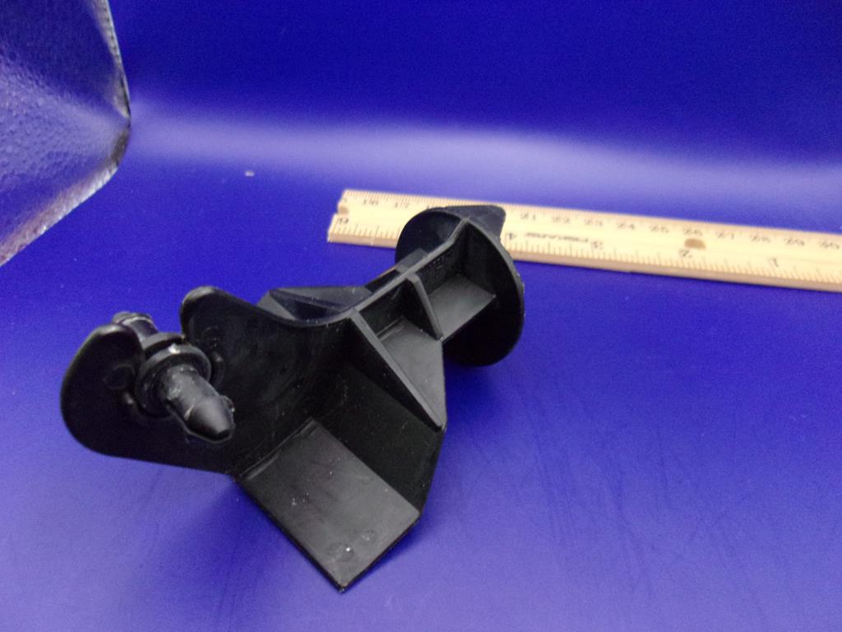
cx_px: 421
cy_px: 316
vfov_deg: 51.4
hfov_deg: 65.3
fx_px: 657
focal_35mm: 27
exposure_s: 1/17
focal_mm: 4.9
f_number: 3
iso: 543
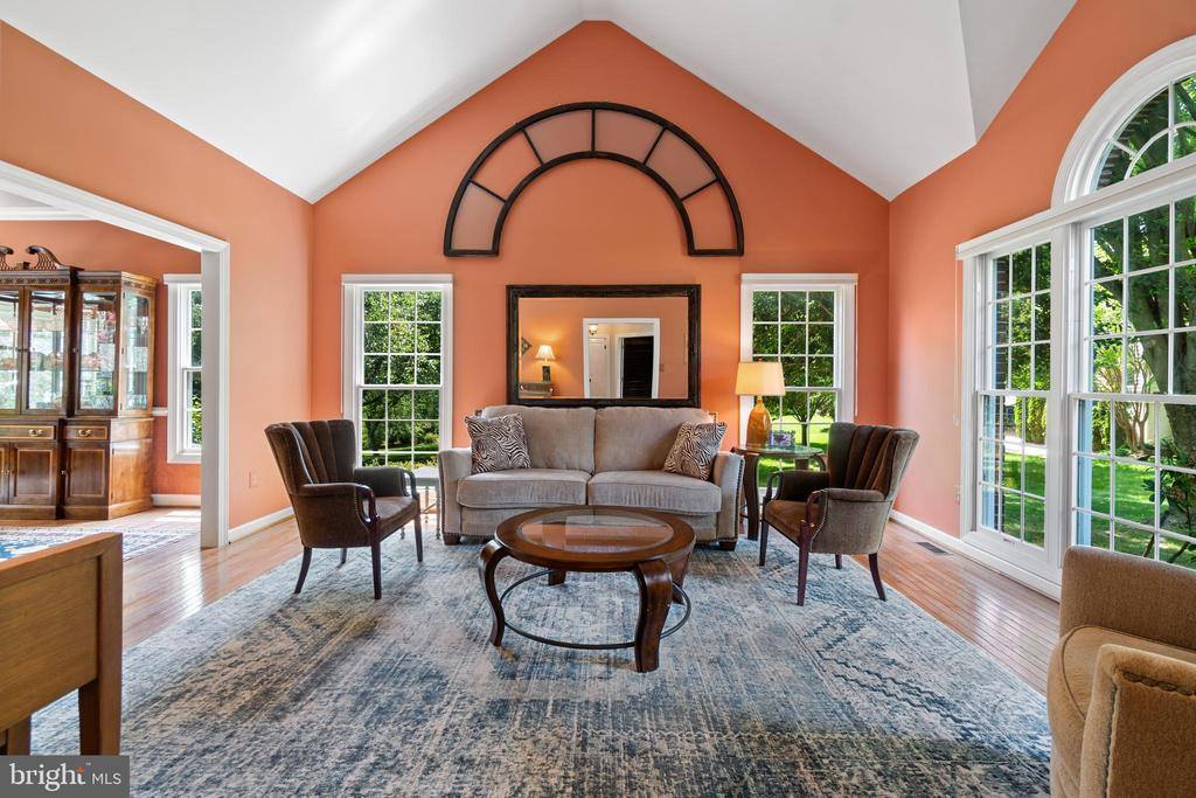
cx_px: 598
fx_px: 498
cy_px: 399
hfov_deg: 100.4
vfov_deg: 77.3
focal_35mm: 15
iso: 160
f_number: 7.1
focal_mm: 10
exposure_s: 1/1.67
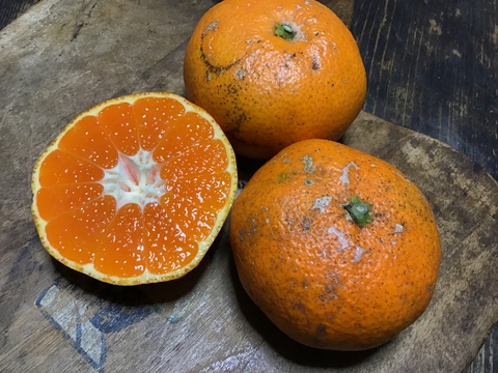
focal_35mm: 31
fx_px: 446
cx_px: 249
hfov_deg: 58.4
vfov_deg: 45.4
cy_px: 186
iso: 80
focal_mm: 3.3
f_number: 2.4
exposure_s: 1/33
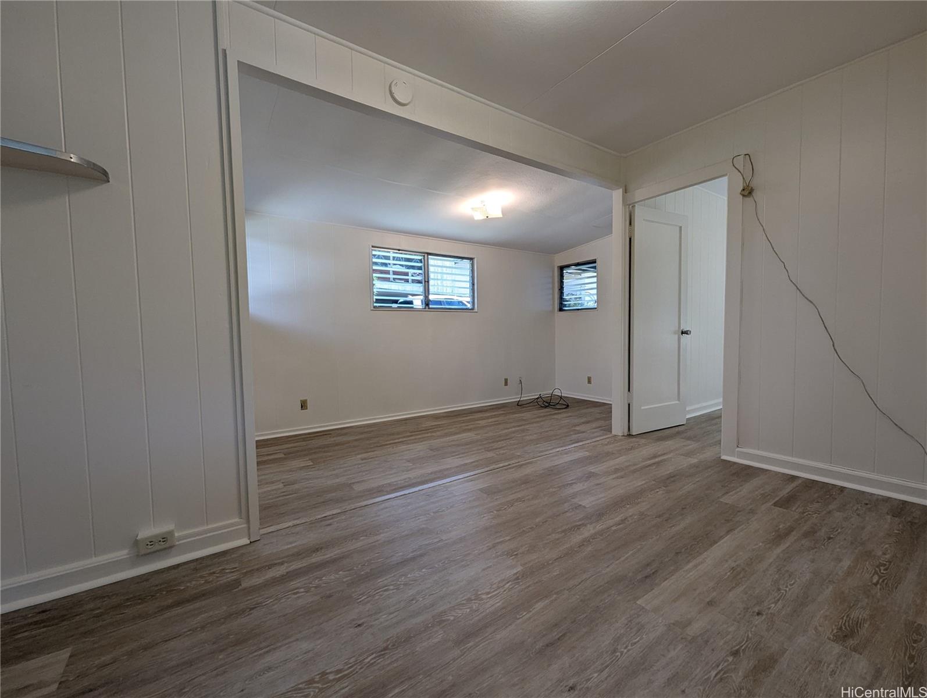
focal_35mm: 13
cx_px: 464
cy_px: 349
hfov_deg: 106.1
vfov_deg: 90.1
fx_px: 349
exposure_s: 1/120
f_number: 2.2
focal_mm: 1.95
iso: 52
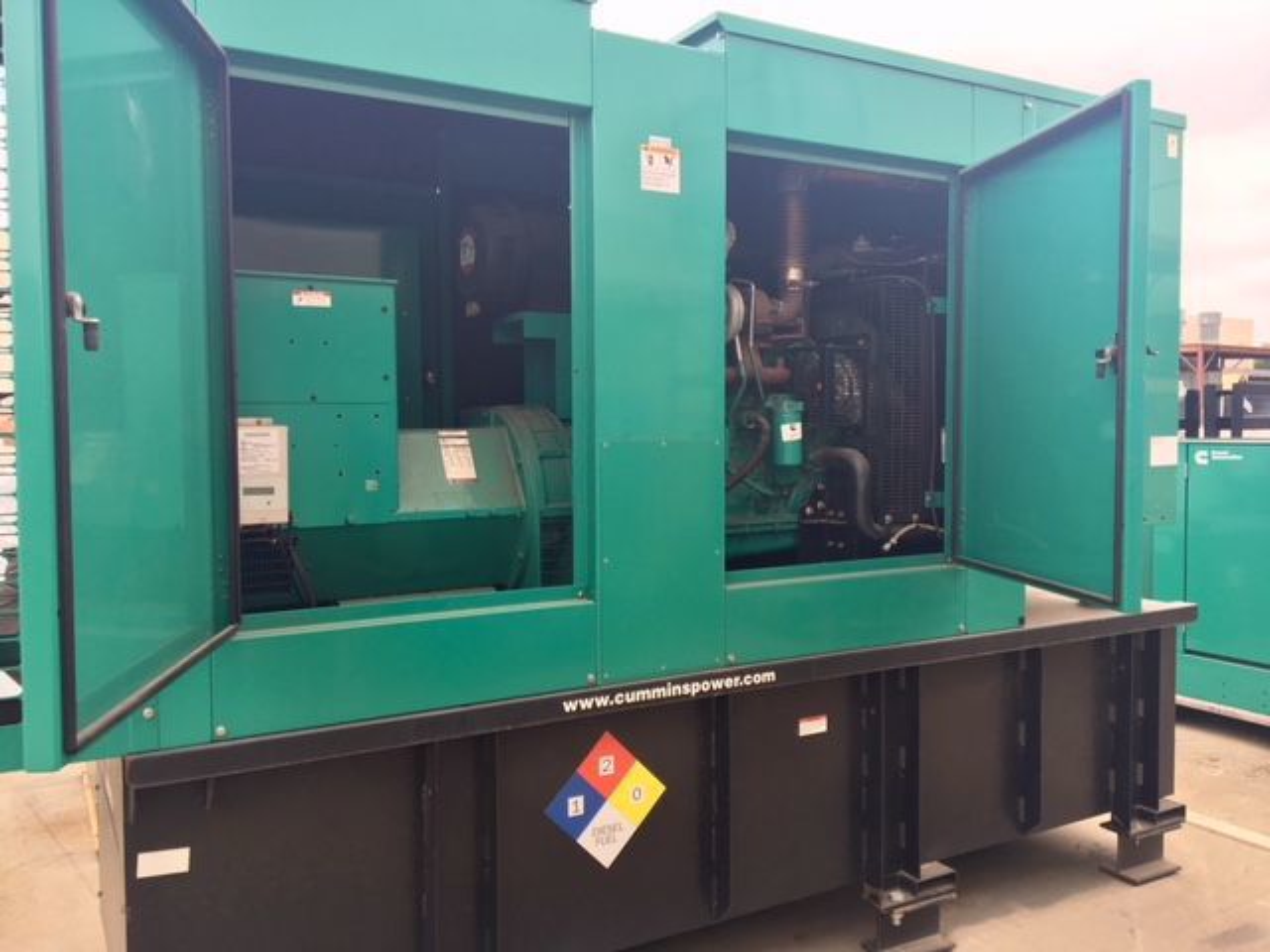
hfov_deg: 61.7
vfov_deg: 48.2
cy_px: 476
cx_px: 635
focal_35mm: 29
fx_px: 1064
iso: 25
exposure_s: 1/140
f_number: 2.2
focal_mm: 4.15
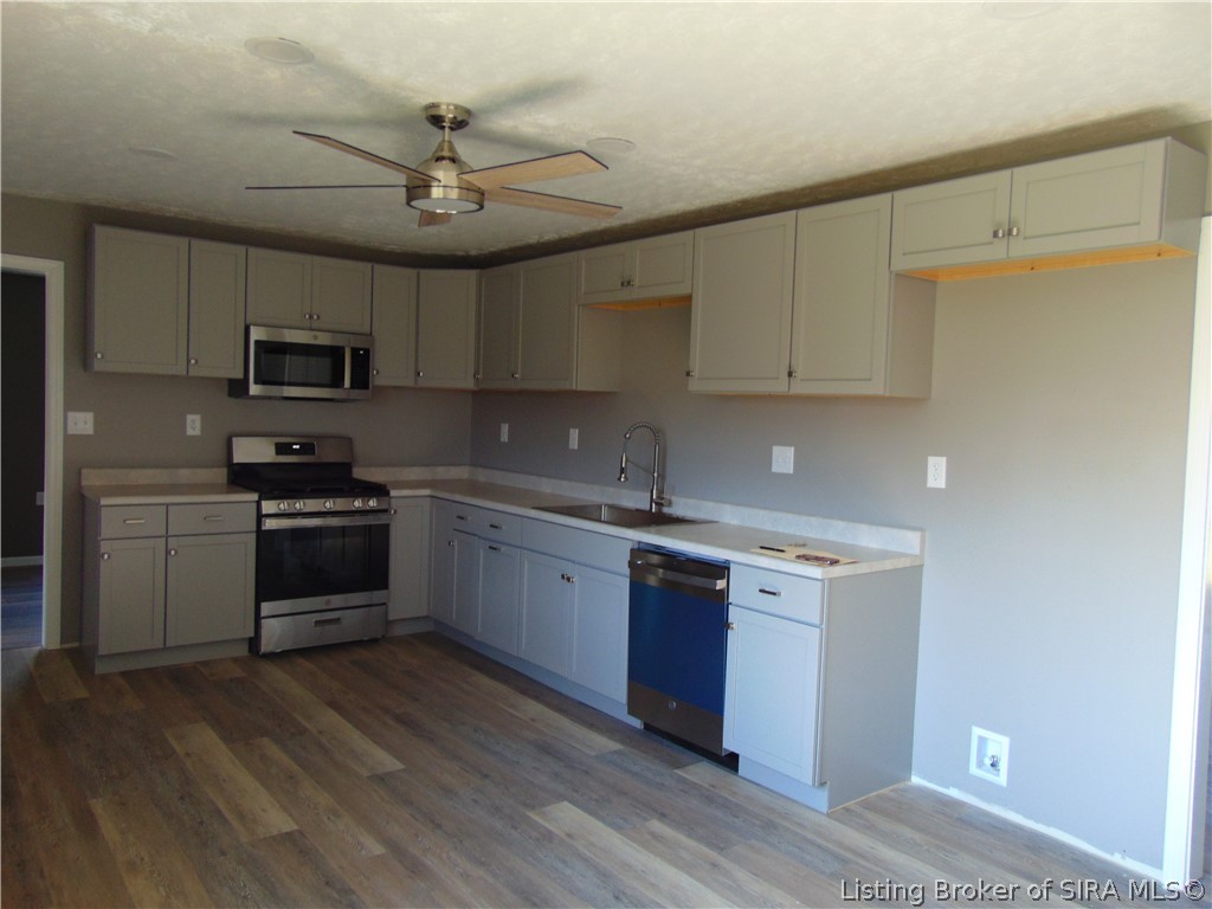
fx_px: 875
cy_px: 454
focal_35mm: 25
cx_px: 606
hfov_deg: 69.4
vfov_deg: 54.9
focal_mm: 4.5
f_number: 3
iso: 80
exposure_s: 1/30
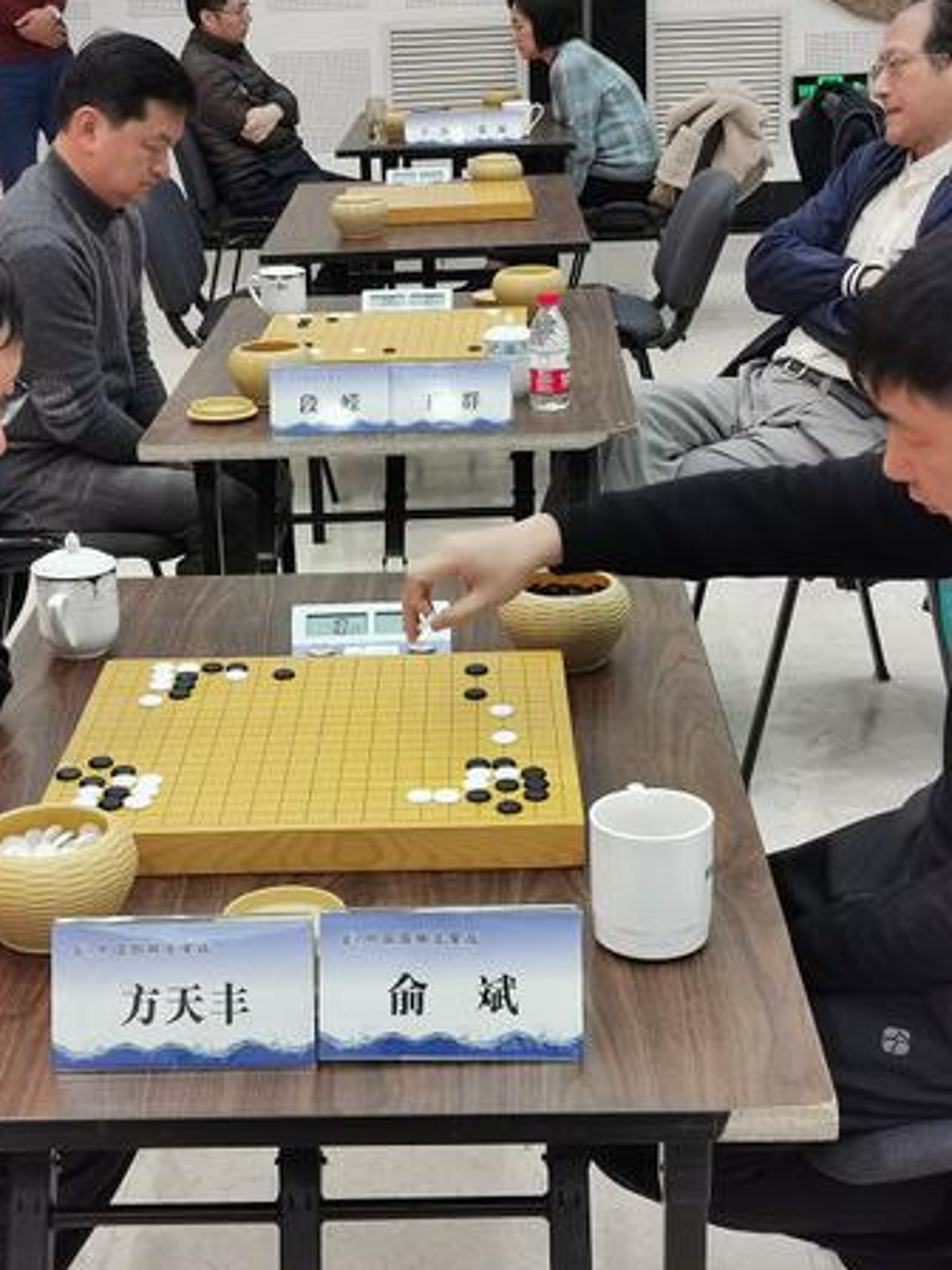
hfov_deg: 25.2
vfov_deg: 33.2
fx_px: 2127
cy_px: 676
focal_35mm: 58
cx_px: 402
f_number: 1.6
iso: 125
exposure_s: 1/120
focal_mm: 5.56
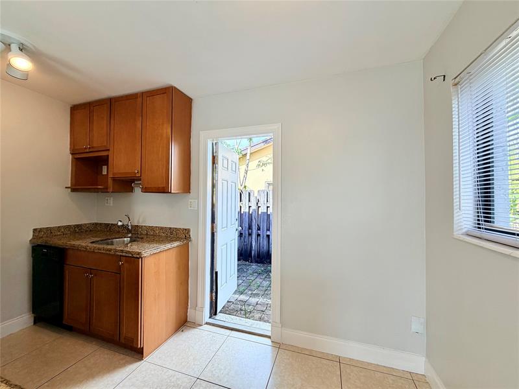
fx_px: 210
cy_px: 194
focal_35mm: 14
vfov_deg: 85.7
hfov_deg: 102.1
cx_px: 260
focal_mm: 2.22
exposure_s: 1/120
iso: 64
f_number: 2.2
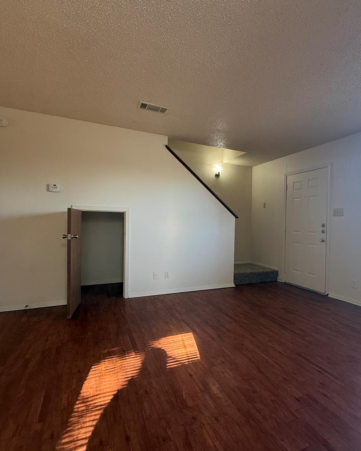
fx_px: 254
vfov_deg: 83.3
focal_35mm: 19
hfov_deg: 70.3
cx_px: 212
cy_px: 228
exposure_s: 1/60
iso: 200
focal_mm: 2.22
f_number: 2.2
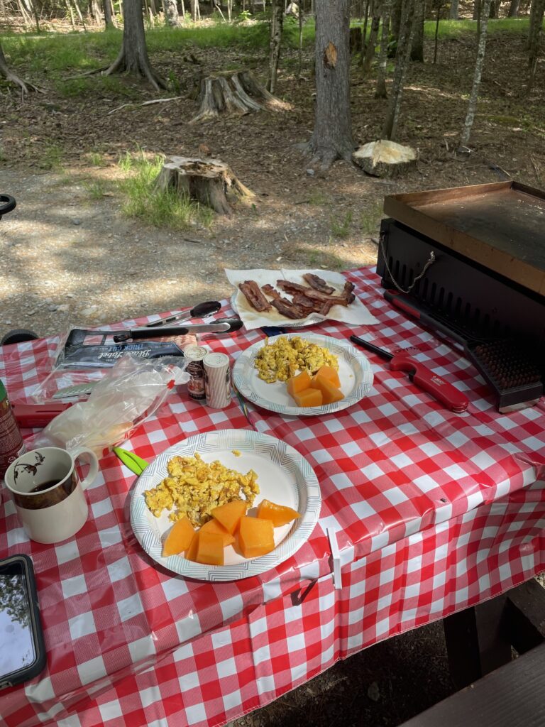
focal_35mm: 26
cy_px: 364
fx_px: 546
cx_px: 272
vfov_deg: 67.3
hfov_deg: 53.1
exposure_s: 1/344
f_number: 1.6
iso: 32
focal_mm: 4.2
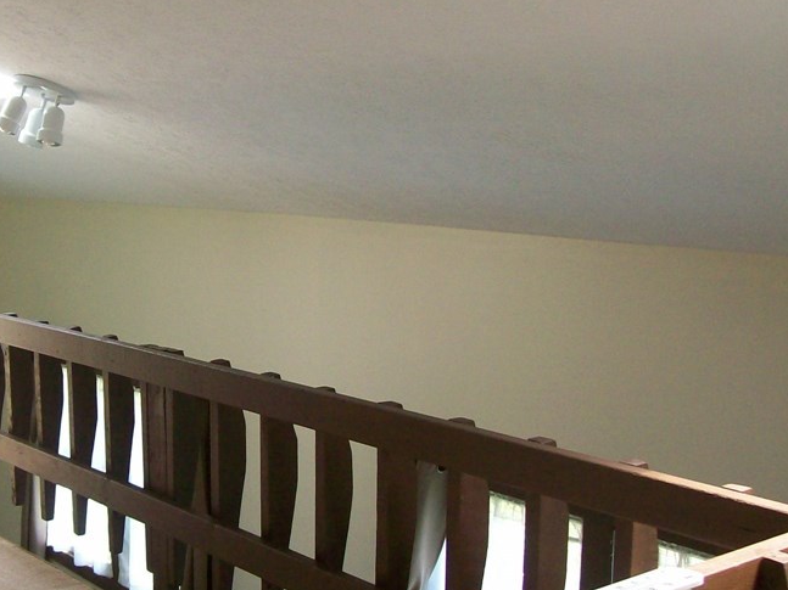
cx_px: 172
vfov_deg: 25.6
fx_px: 1297
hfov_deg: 33.0
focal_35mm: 57
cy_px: 307
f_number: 2.7
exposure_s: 1/96.9
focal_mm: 6
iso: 200
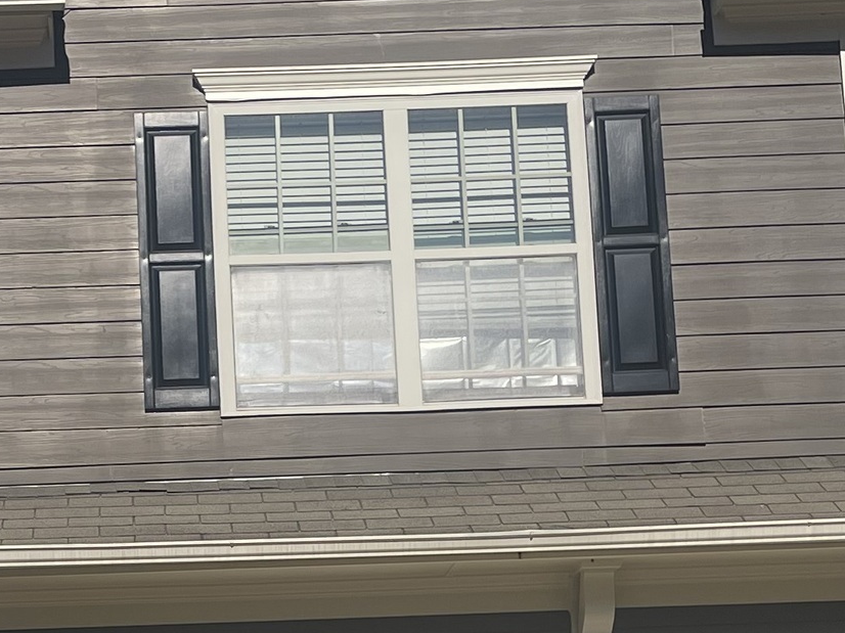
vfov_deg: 15.6
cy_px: 625
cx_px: 125
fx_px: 2270
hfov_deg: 20.8
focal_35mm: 93
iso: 32
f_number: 1.6
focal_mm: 5.1
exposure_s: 1/7937
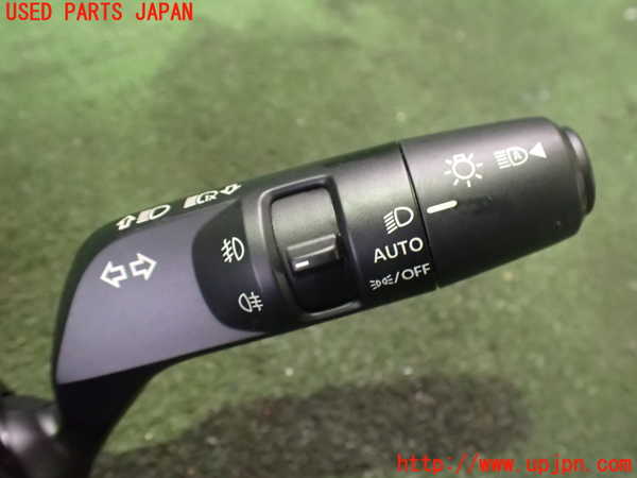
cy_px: 239
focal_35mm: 30
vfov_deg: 46.8
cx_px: 318
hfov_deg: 60.0
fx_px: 552
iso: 1250
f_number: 2.3
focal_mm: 5.4
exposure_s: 1/30
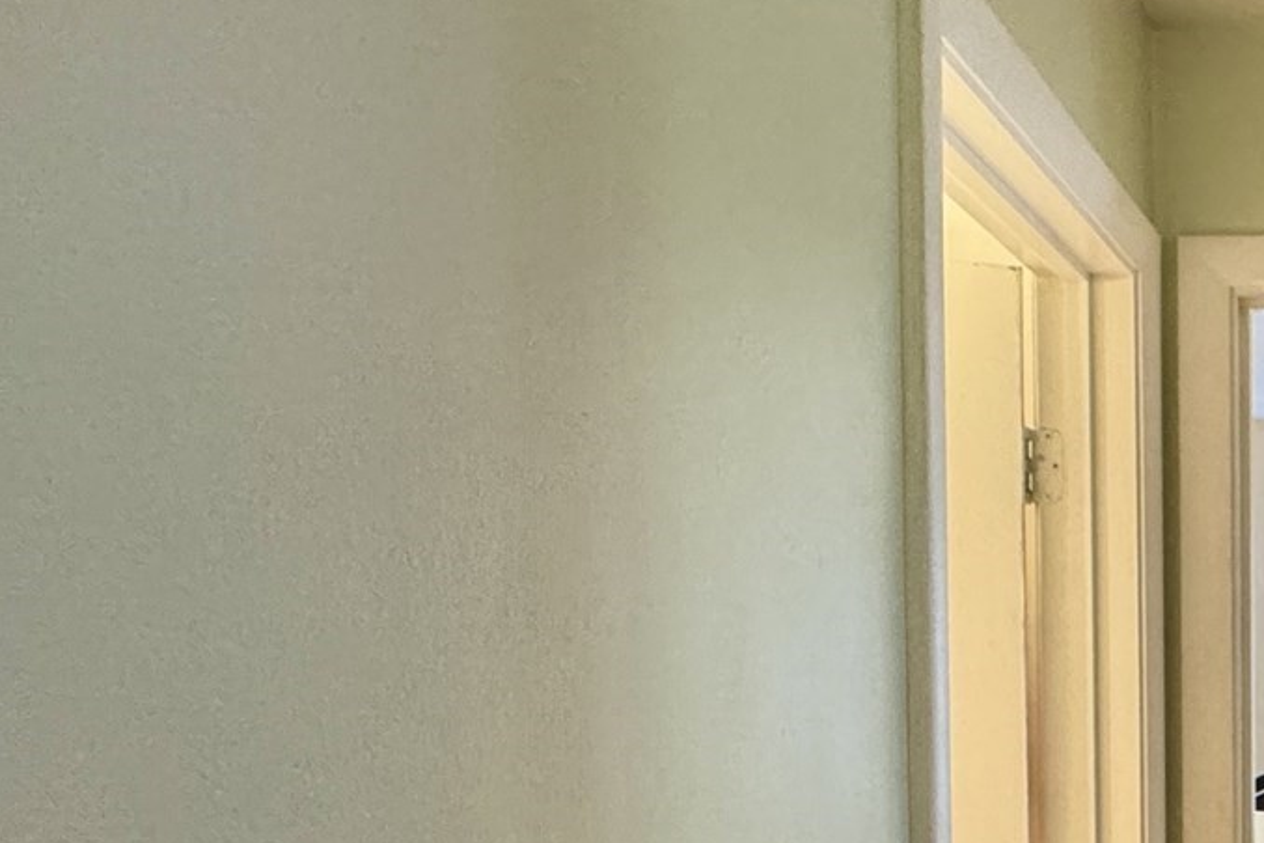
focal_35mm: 44
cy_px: 733
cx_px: 1536
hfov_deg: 34.8
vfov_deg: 29.4
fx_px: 1545
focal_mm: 2.22
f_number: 2.2
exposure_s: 1/60
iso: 640
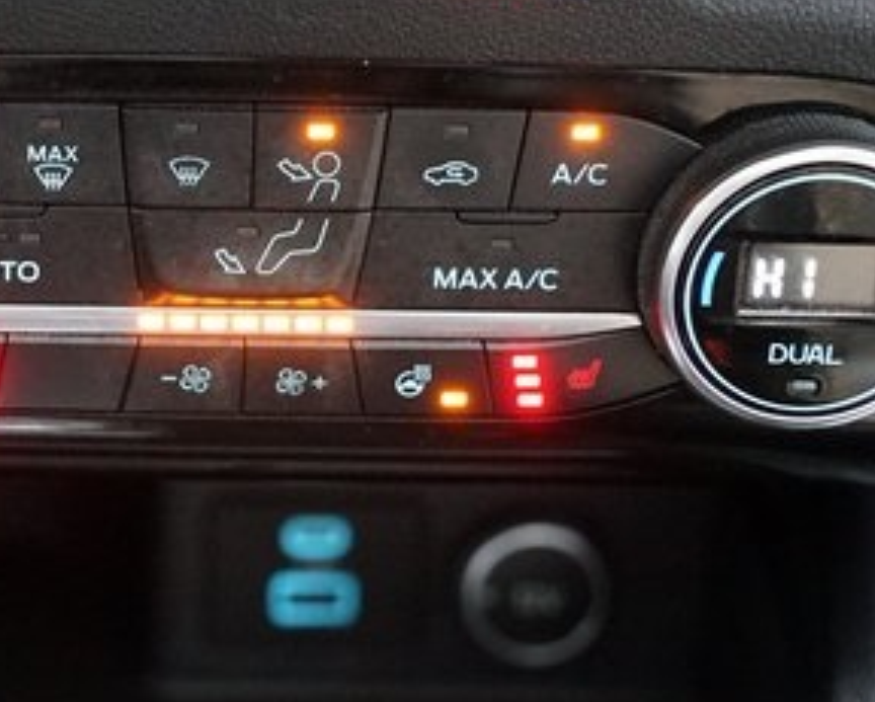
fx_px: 2592
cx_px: 103
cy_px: 318
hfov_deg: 18.9
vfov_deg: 15.4
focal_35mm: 100
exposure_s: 1/60
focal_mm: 48
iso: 6400
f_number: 3.5
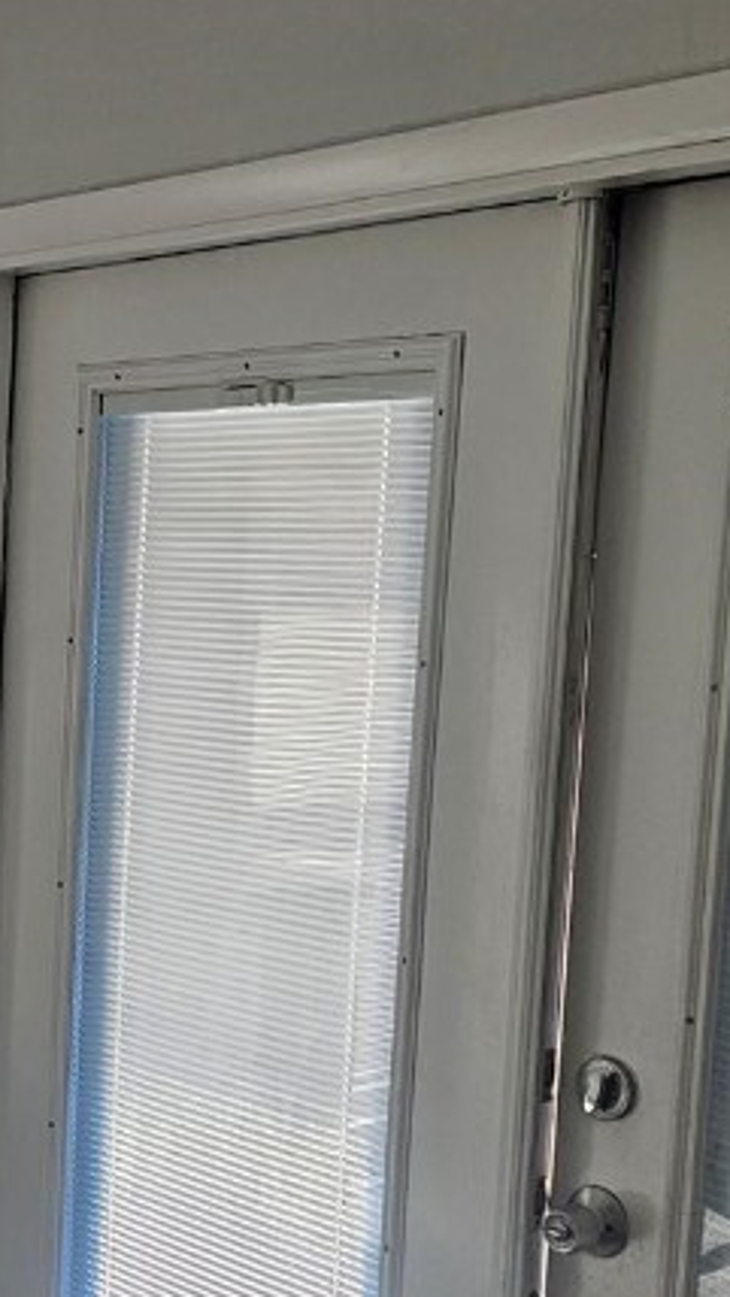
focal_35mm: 60
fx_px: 2063
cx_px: -179
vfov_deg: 34.7
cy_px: 803
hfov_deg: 18.8
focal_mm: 6.3
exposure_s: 1/359
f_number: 1.7
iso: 200
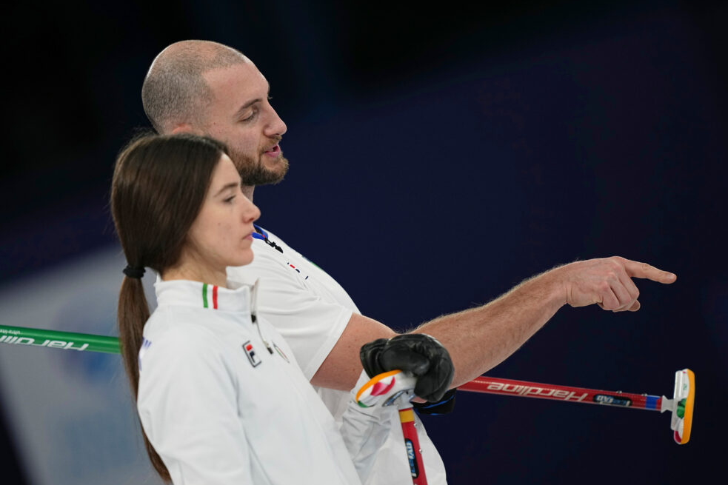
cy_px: 244
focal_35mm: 407
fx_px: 8229
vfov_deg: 3.4
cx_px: 364
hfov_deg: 5.1
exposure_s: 1/1600
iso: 640
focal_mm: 400
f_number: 2.8
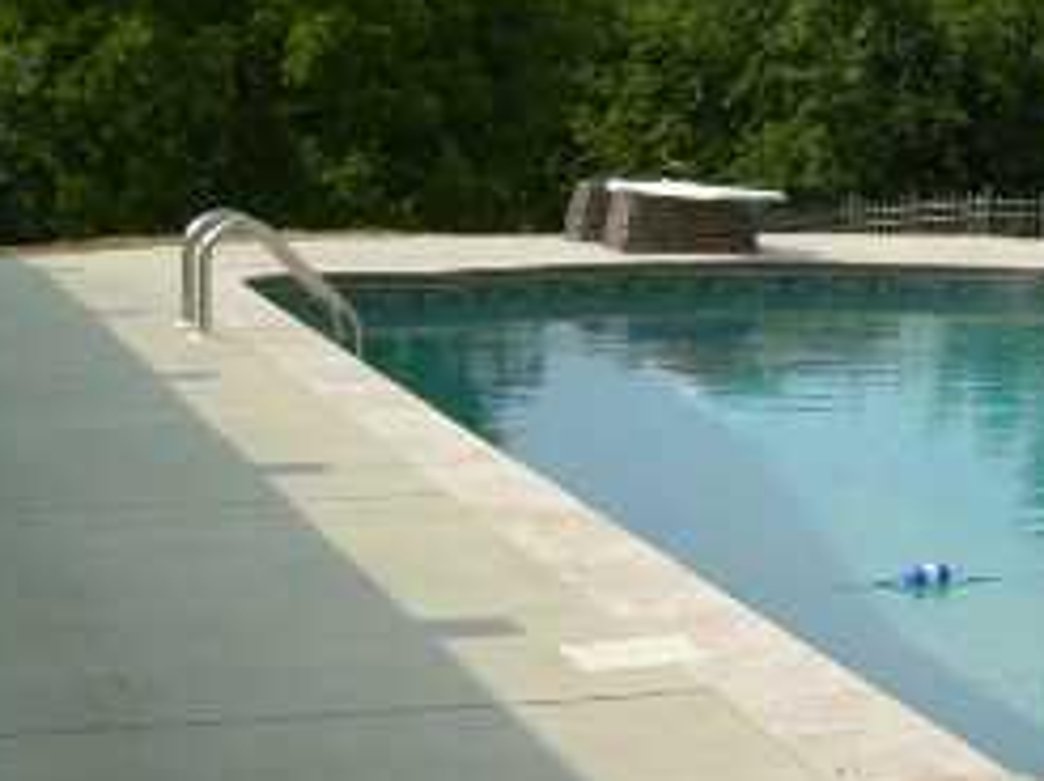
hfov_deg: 18.8
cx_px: 1239
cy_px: 191
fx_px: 2983
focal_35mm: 99
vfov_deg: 14.8
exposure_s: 1/354
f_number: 4.6
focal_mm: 6.3
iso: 50
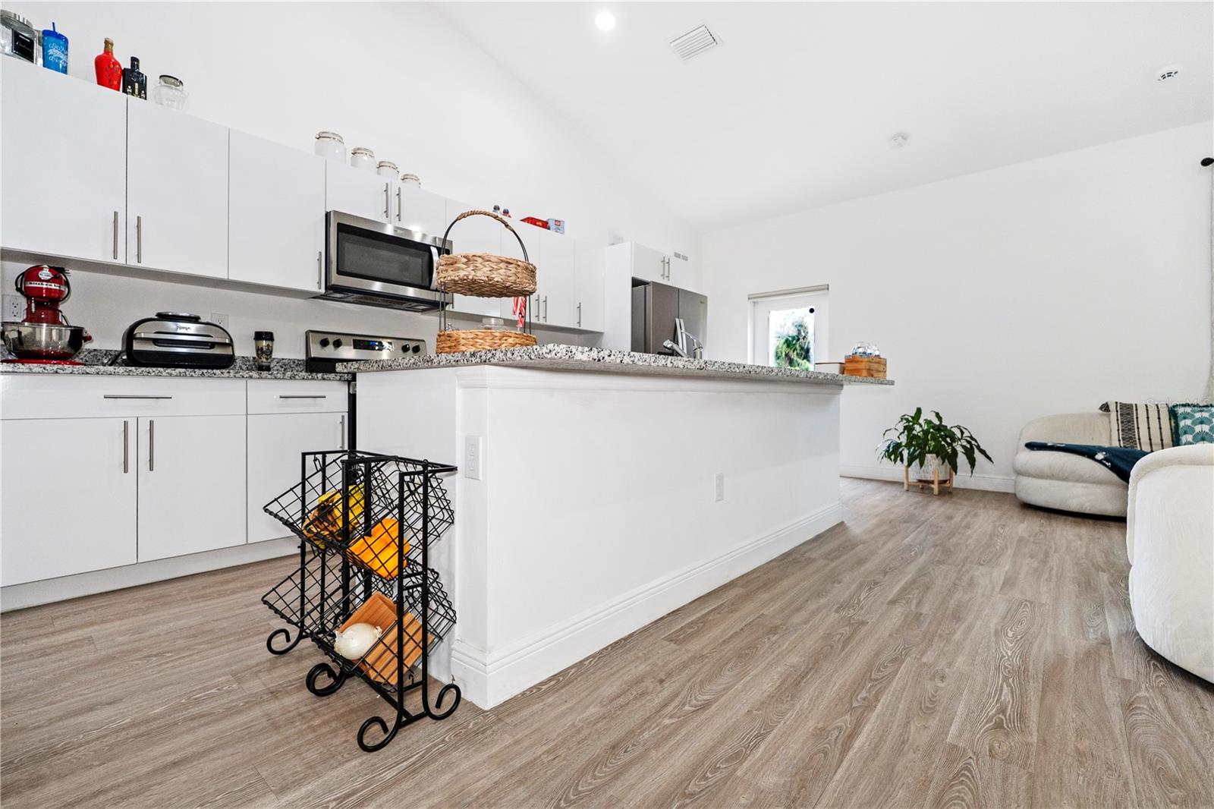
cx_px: 607
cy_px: 404
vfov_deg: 73.7
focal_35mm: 16
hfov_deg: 96.7
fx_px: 539
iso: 1000
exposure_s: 1/160
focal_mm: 16
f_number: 4
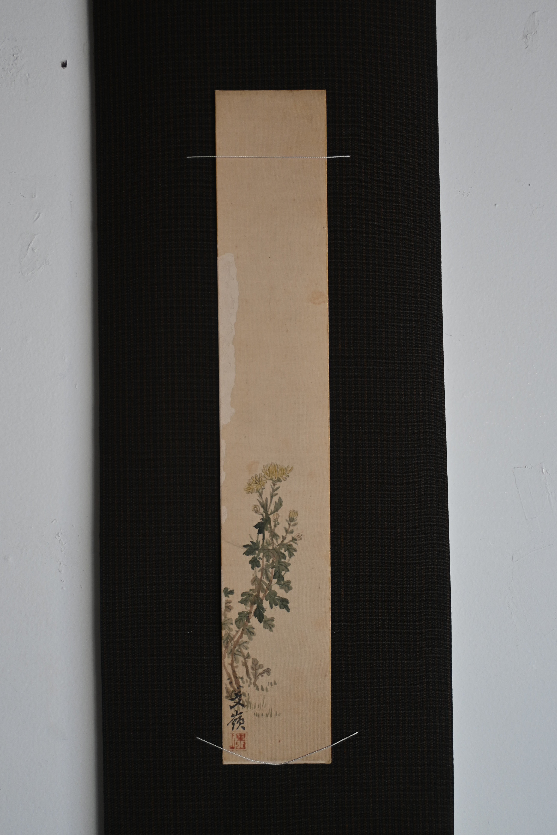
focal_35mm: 42
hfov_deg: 31.9
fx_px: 975
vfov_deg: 46.4
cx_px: 278
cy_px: 418
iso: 400
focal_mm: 28
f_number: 4.5
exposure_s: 1/125
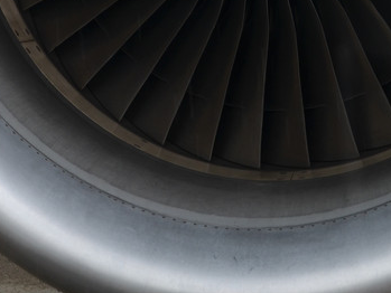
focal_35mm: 125
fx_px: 1409
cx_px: 257
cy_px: -124
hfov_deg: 15.8
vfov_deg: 11.5
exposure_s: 1/160
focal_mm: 25
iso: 160
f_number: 6.3
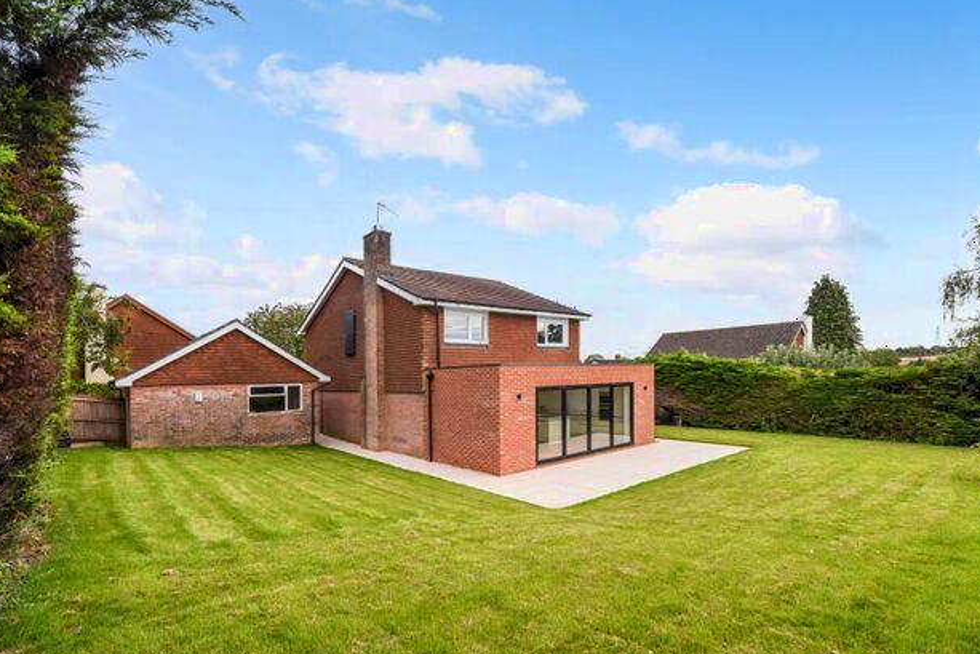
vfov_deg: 73.4
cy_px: 370
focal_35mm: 16
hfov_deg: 96.7
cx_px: 488
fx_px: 436
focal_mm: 14
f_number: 9
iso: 320
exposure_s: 1/500
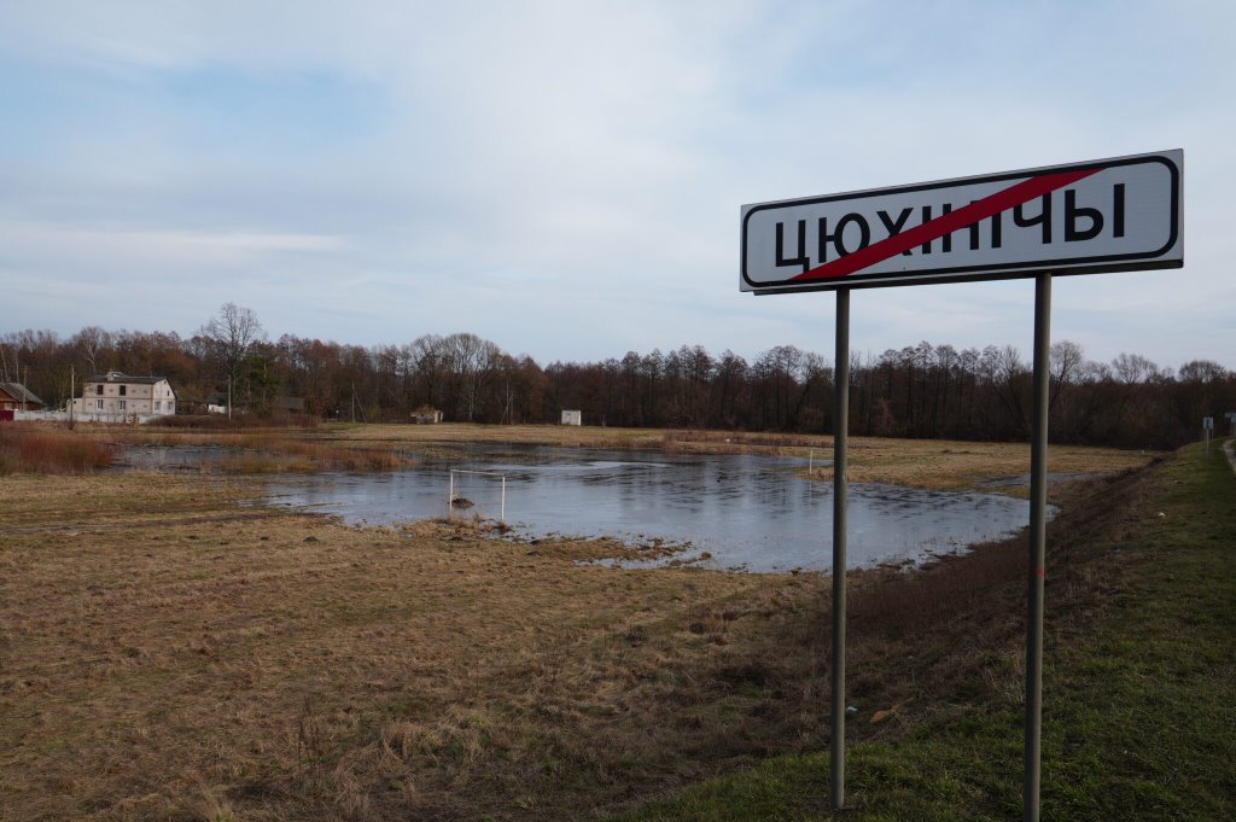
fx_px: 875
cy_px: 411
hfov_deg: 70.5
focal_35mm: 26
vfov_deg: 50.3
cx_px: 618
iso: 100
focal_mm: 17
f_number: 9.5
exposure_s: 1/125
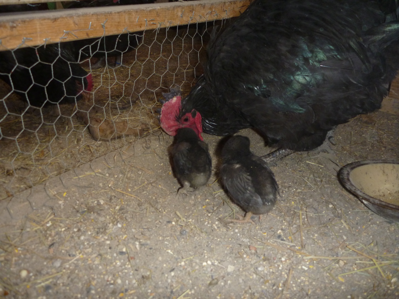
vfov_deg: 49.7
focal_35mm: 28
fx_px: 323
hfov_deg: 63.4
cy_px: 150
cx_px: 200
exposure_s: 1/30
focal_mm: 4.9
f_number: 3.3
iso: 200
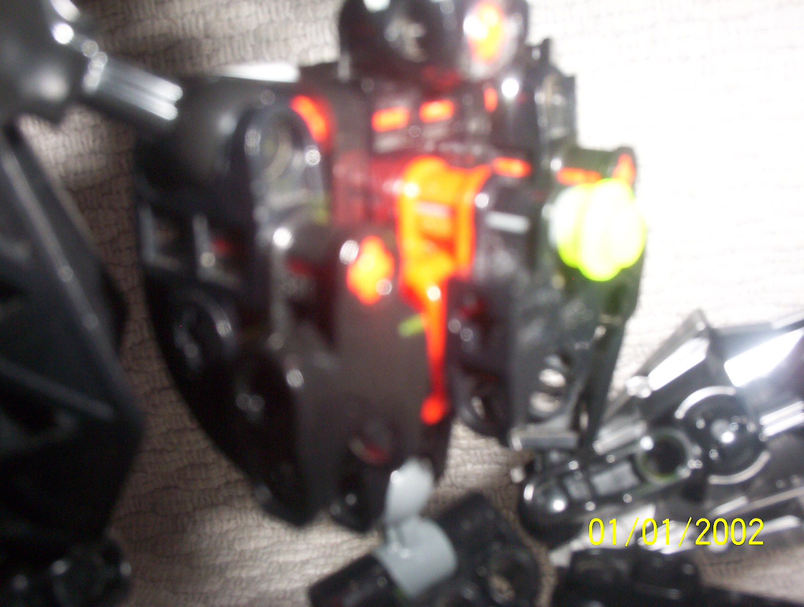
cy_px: 304
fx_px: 908
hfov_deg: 47.8
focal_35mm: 39
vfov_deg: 37.0
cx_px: 402
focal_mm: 6
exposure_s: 1/30
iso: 140
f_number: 4.5
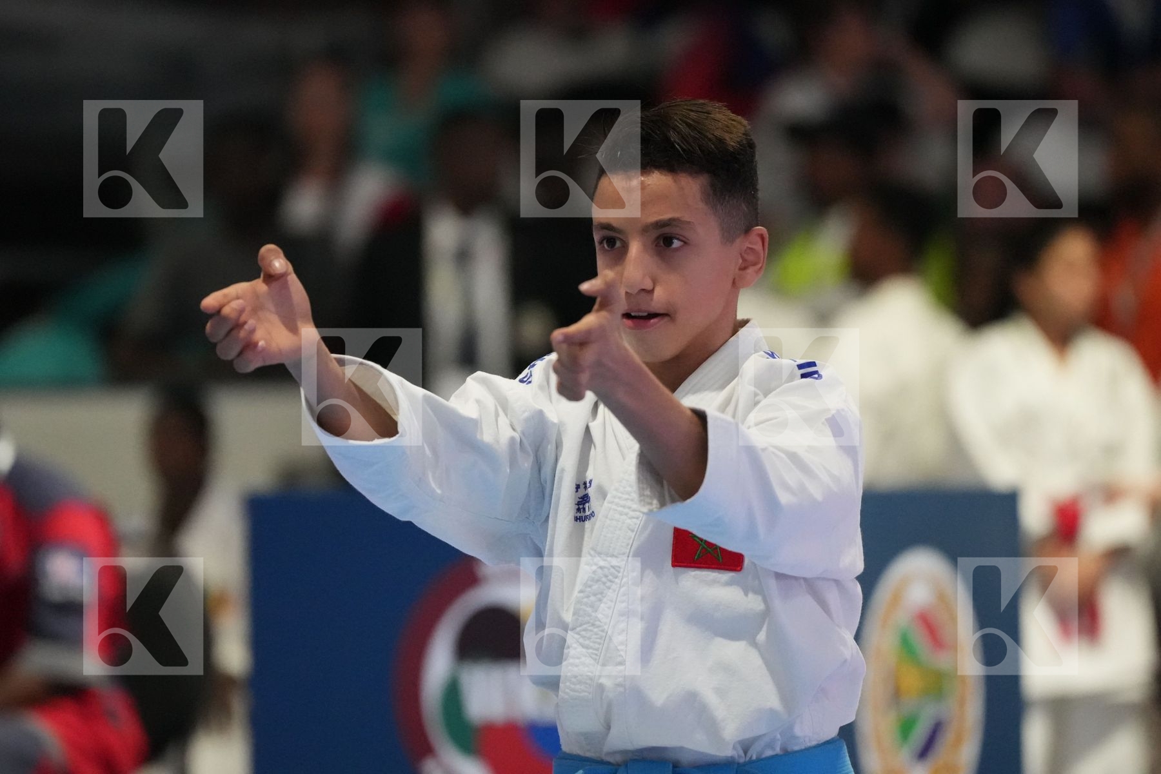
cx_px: 580
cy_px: 387
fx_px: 9674
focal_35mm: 300
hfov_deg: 6.9
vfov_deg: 4.6
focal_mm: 200
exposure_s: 1/500
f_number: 2.8
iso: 6400
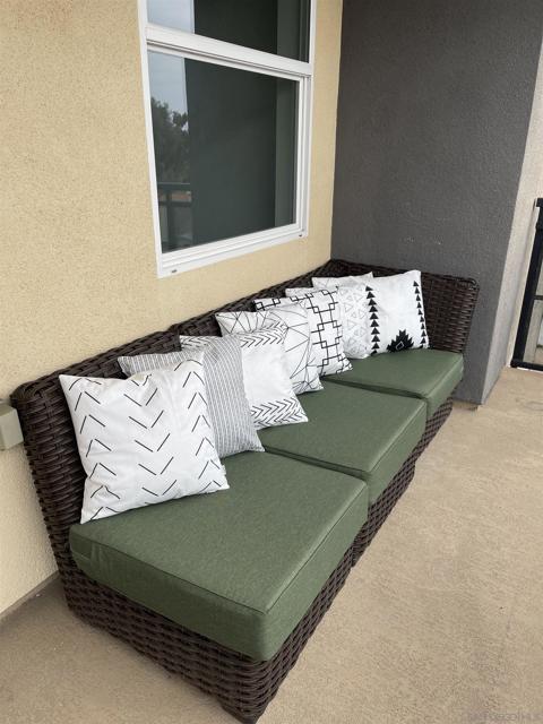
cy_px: 362
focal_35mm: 26
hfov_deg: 53.1
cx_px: 272
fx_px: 544
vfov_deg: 67.3
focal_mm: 5.1
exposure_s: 1/611
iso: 32
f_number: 1.6
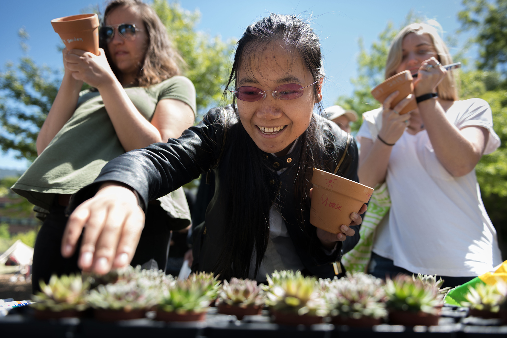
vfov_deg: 47.9
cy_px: 169
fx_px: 380
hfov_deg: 67.4
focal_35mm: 27
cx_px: 254
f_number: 2.8
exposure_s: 1/320
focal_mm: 27
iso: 100
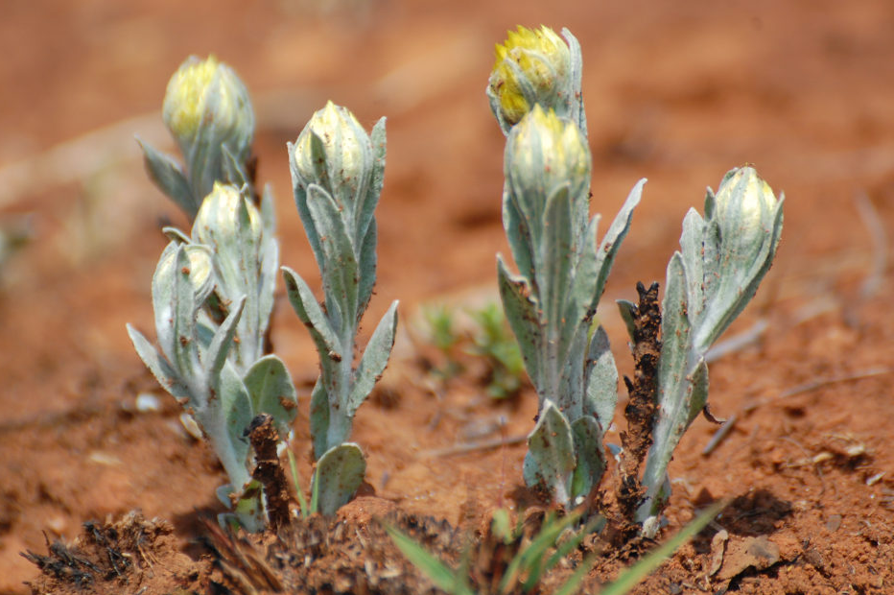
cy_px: 304
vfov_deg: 2.8
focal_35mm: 483
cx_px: 430
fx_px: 11986
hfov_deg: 4.3
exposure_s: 1/1250
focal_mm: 300
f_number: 5.6
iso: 400
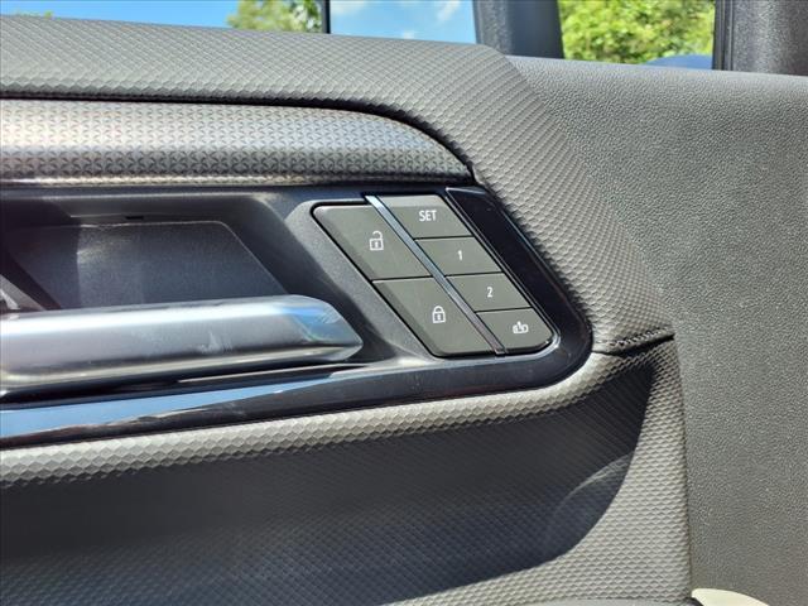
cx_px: 404
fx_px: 630
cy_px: 303
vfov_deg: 51.4
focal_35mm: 27
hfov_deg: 65.3
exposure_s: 1/476
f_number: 1.9
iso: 40
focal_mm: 3.58
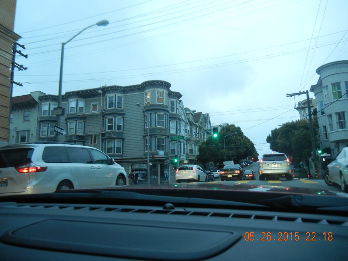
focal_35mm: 31
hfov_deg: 58.4
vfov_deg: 45.4
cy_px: 130
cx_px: 175
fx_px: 312
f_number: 3.5
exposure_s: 1/33.1
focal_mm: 5.4
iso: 400
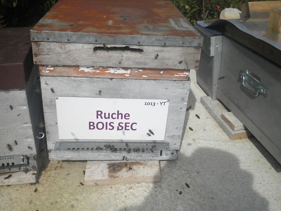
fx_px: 292
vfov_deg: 39.7
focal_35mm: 36
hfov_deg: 51.4
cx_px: 140
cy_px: 106
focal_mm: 6.4
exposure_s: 1/250
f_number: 8.8
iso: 64
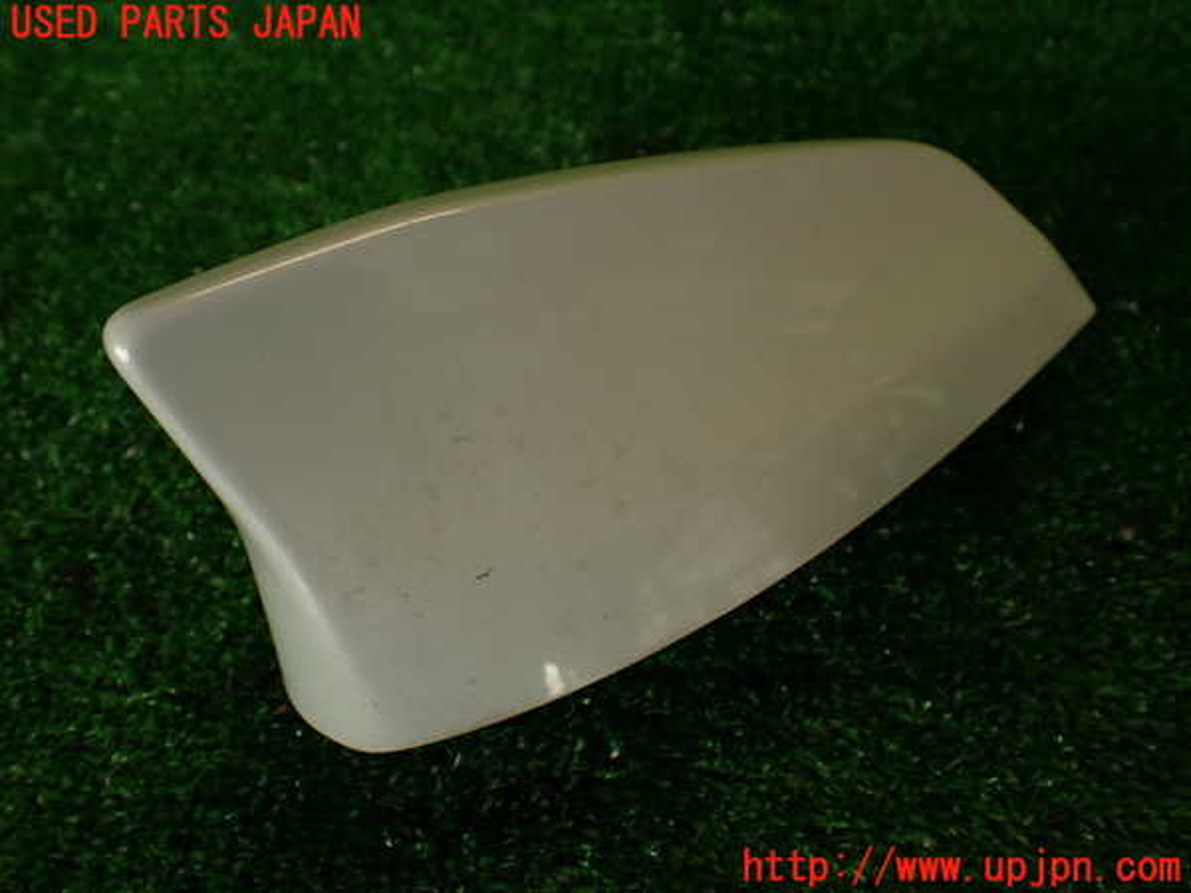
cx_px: 596
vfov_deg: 44.2
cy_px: 446
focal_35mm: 32
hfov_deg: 56.8
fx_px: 1101
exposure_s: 1/100
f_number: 2.4
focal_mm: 5.79
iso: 100
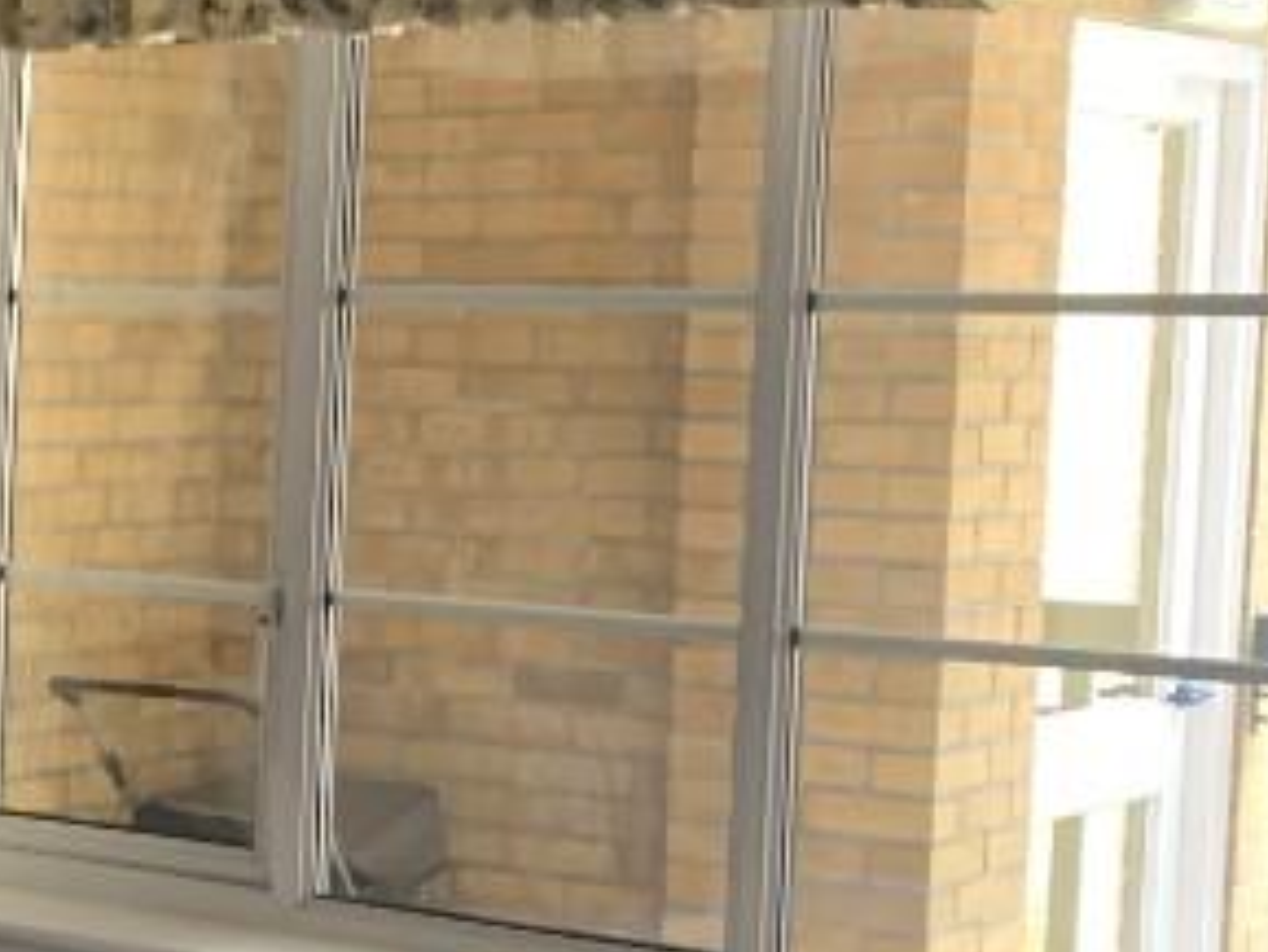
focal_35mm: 92
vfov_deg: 16.1
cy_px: 605
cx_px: -737
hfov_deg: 18.4
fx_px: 3371
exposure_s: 1/60
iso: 160
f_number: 1.8
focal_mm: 4.25
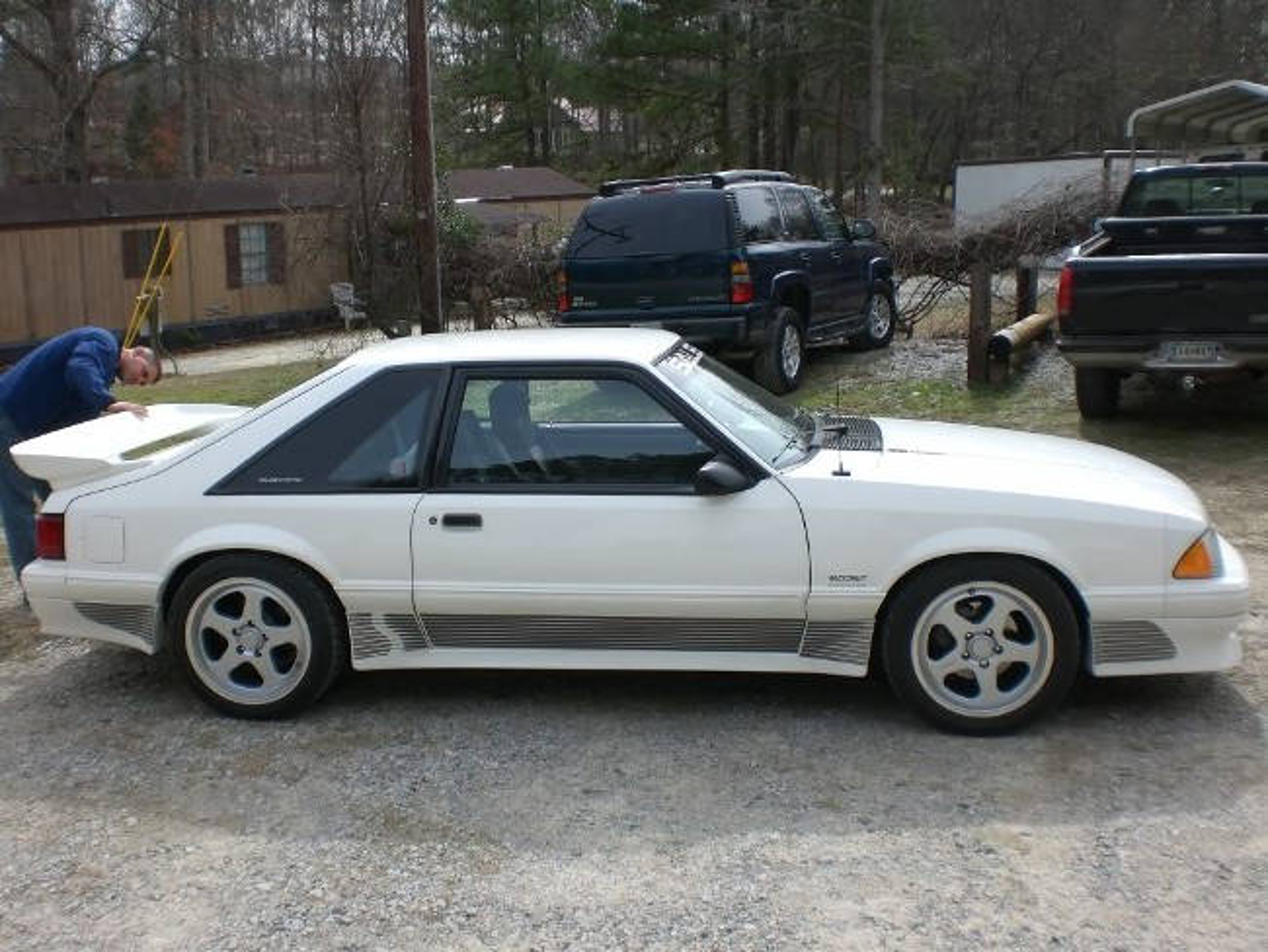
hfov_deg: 49.0
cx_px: 634
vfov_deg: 37.7
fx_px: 1392
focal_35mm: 38
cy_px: 476
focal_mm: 6.3
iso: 50
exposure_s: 1/320
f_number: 4.4
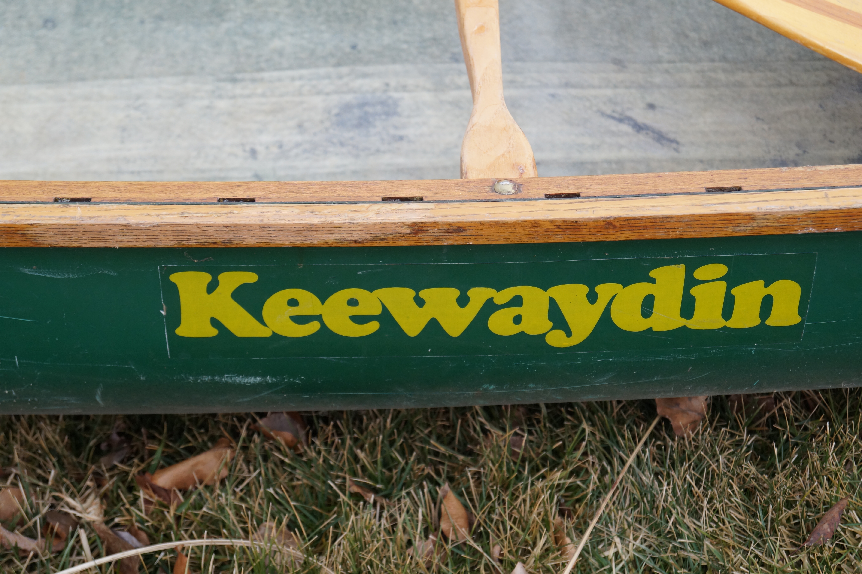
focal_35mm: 75
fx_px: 1795
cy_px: 287
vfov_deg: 18.2
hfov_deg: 27.0
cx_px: 431
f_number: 5.6
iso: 500
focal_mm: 50
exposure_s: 1/160
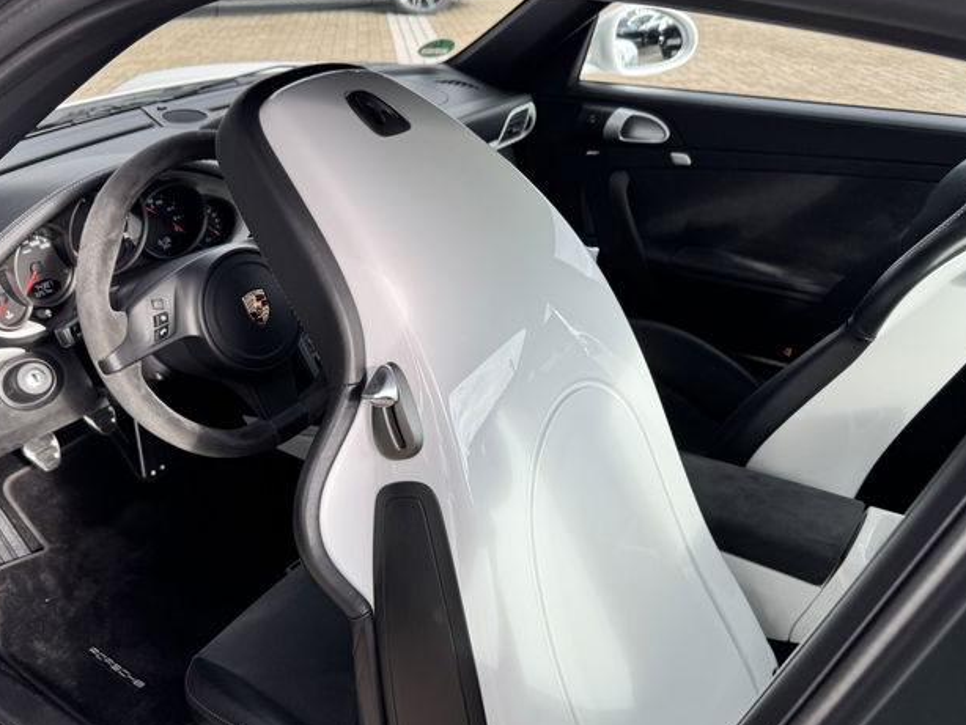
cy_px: 407
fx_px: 838
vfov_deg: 46.7
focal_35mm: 30
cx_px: 461
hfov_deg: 59.9
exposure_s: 1/739
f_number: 1.78
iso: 80
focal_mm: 6.76
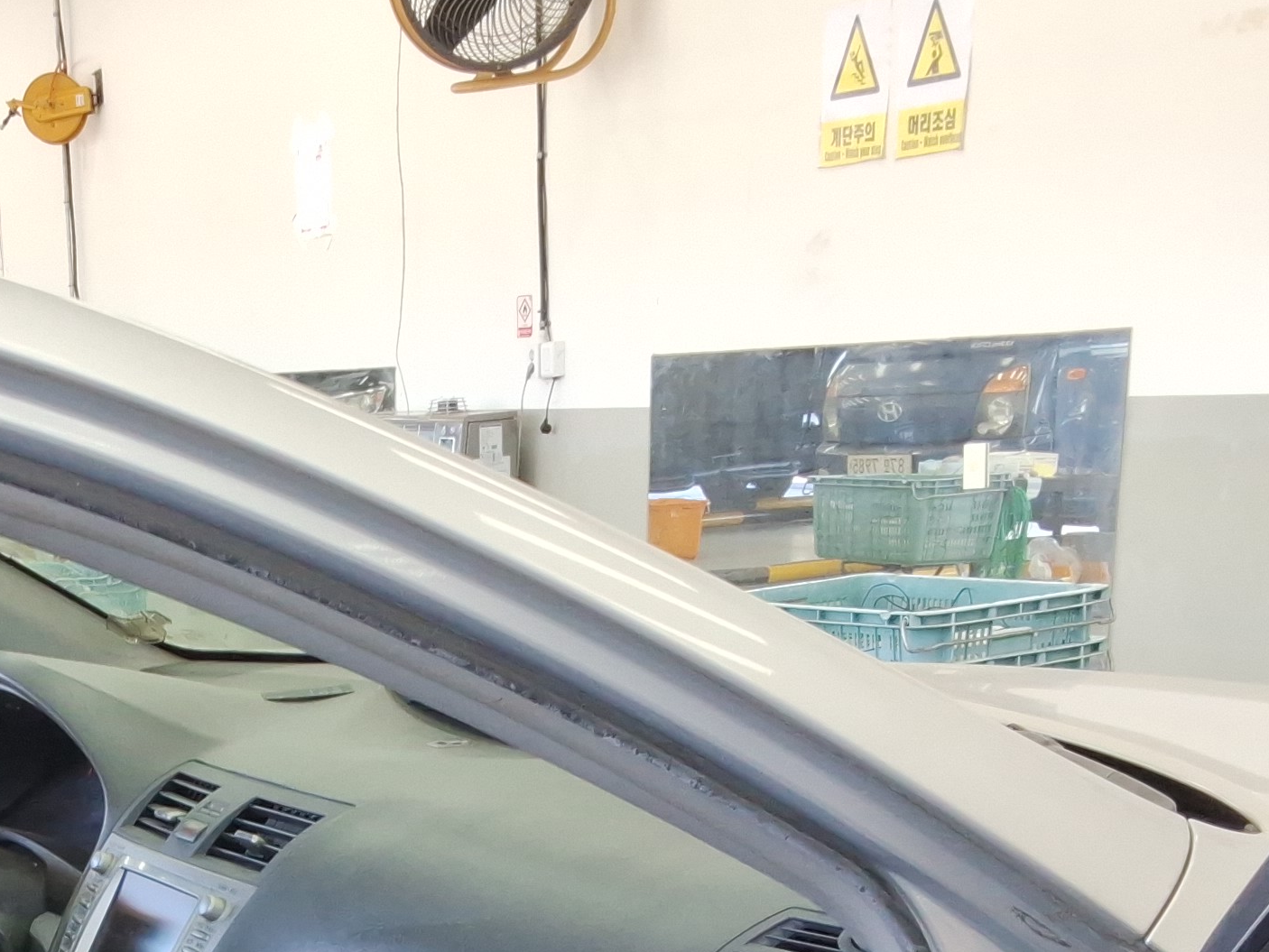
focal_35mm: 65
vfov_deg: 21.4
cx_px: 105
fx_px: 2383
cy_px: 1057
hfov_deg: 28.6
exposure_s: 1/120
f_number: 1.9
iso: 56
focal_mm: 2.91
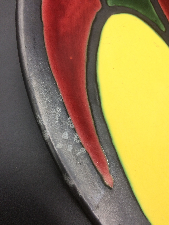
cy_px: 112
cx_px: 84
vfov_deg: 61.7
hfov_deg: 48.2
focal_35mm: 29
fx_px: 189
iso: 50
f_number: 2.2
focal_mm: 4.15
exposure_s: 1/100
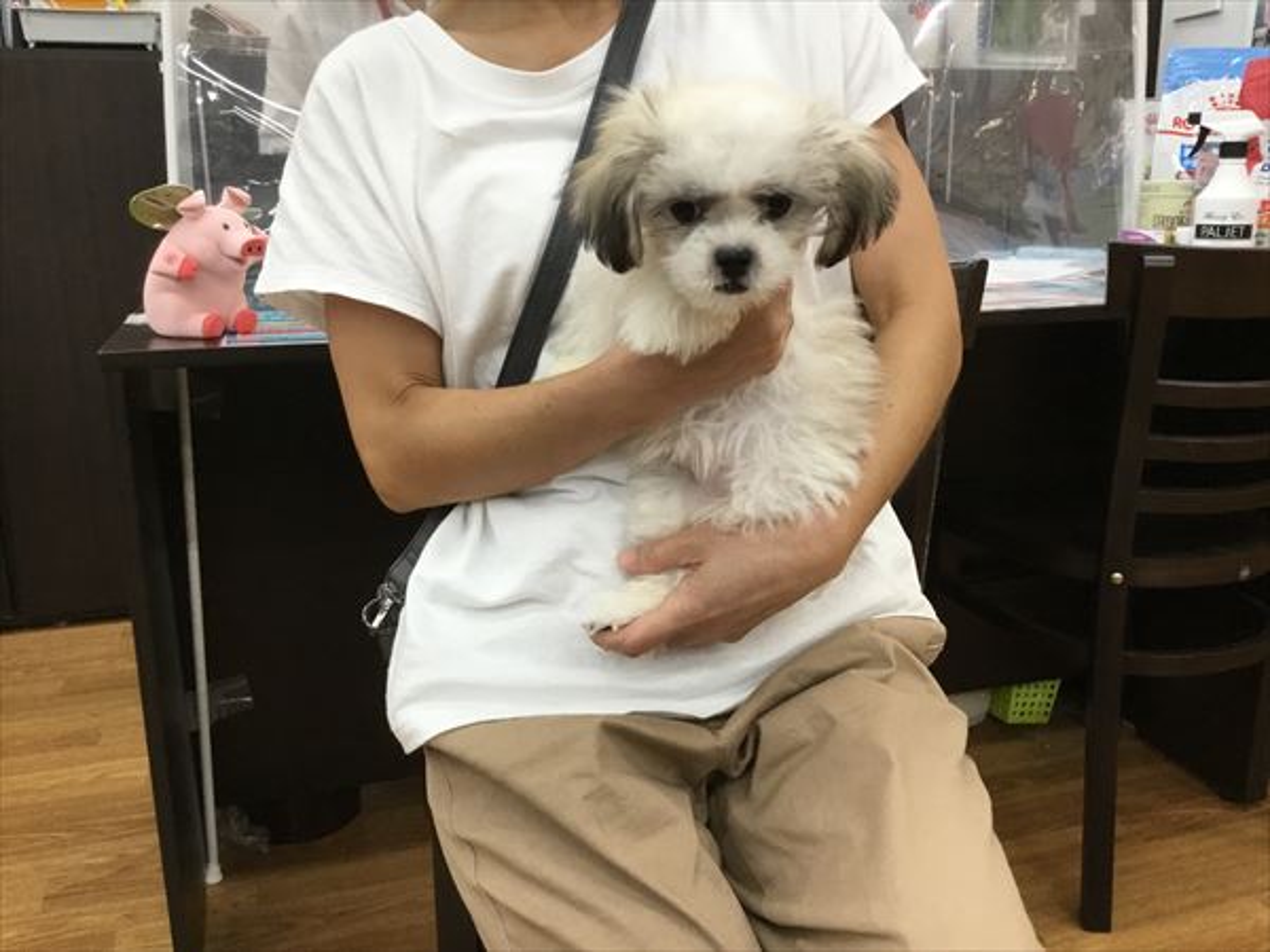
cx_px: 635
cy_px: 476
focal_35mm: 31
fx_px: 1137
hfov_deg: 58.4
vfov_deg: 45.4
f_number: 2.4
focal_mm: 3.3
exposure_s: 1/30
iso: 50
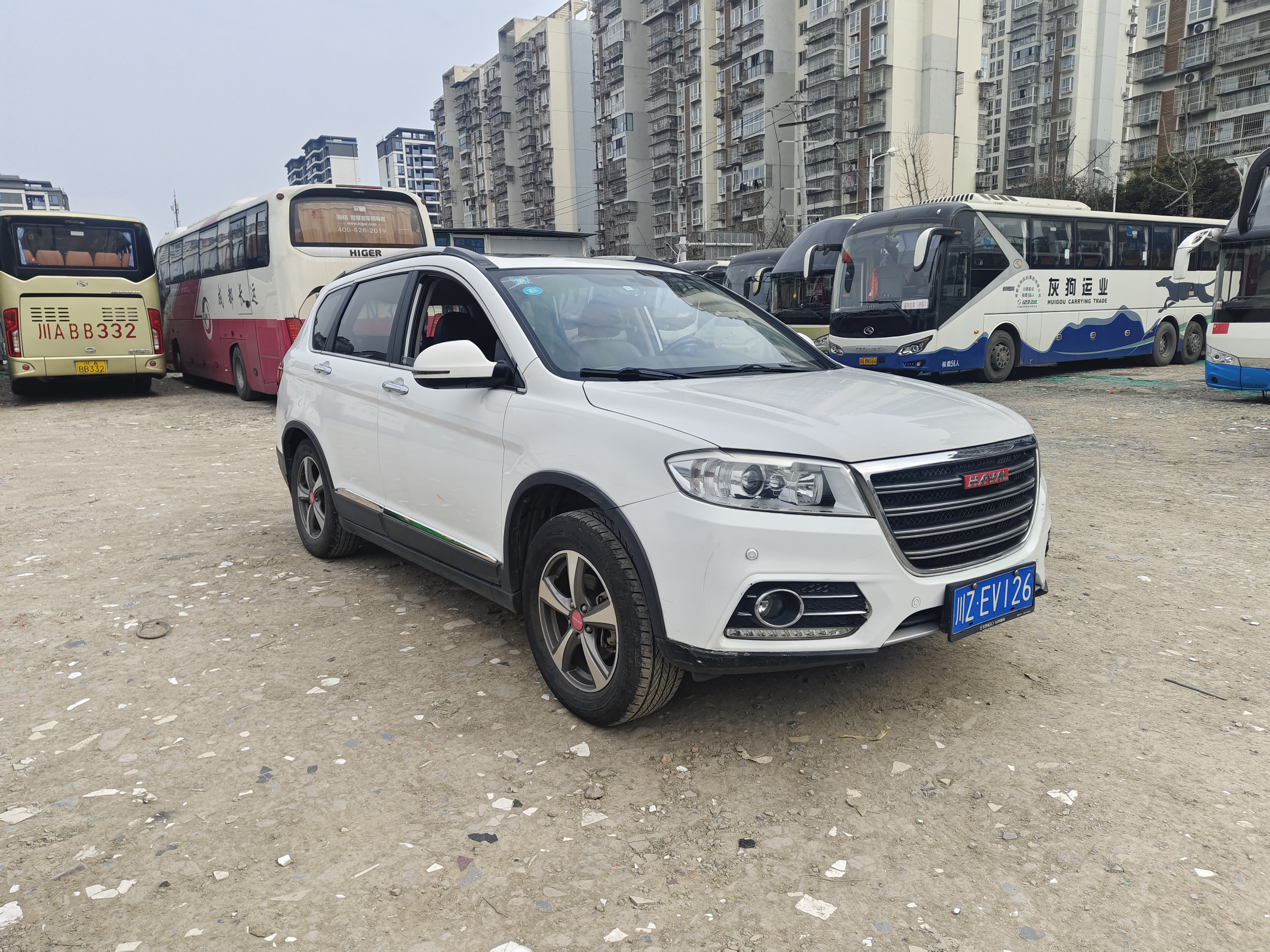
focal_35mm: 23
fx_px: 844
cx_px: 635
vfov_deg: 58.9
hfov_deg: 73.9
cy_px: 476
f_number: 1.88
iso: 71
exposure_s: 1/563
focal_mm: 5.56
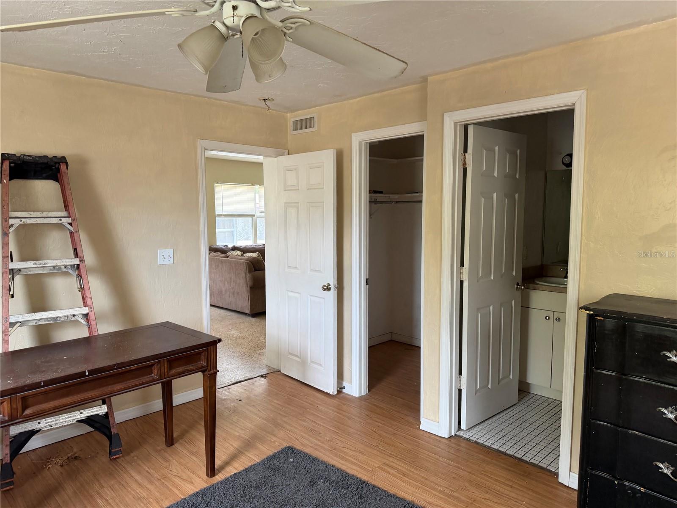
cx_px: 338
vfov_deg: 56.8
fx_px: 469
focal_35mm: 24
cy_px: 254
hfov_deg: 71.6
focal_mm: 6.76
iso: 160
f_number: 1.78
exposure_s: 1/121
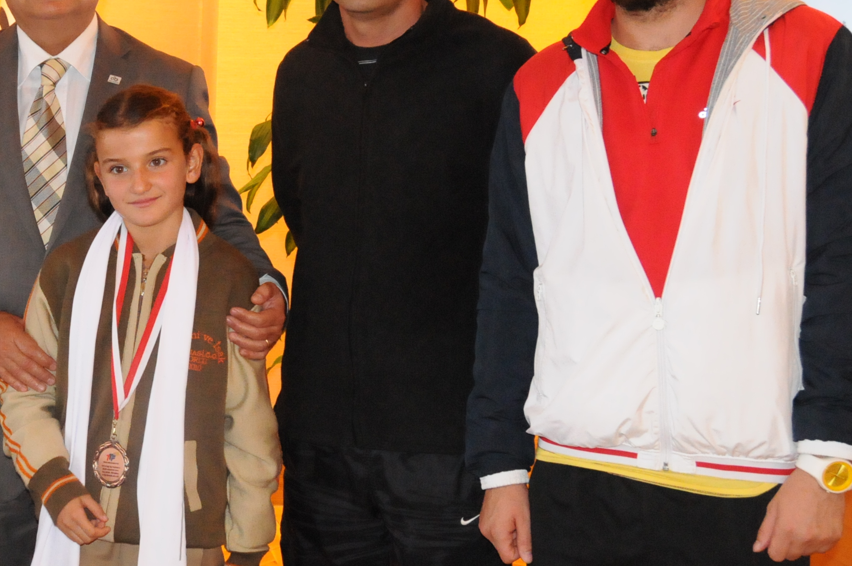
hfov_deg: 26.9
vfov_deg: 18.6
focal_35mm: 73
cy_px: 274
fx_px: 1723
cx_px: 100
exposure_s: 1/60
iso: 3200
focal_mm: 27
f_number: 7.1
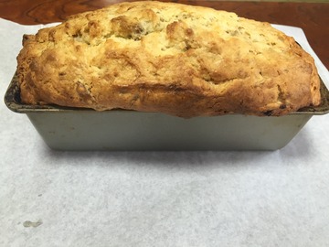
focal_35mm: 29
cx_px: 164
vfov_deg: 48.2
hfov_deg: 61.7
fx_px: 276
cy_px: 124
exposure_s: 1/30
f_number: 2.2
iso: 80
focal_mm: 4.15
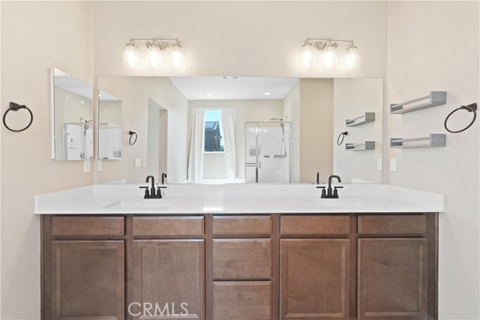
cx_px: 240
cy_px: 160
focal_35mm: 16
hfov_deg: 96.7
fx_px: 213
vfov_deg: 73.8
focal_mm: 16
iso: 800
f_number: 7.1
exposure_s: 1/15
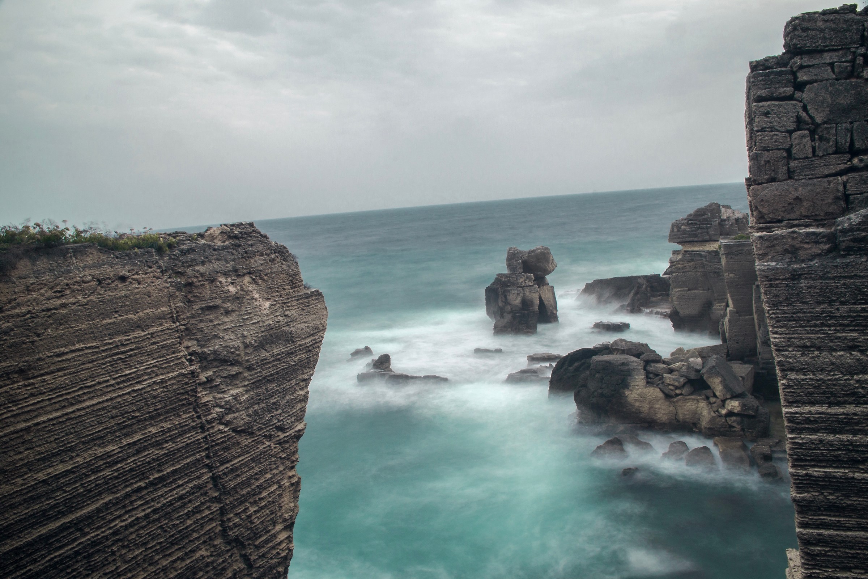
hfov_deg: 67.4
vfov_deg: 47.9
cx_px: 434
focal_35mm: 27
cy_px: 290
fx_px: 651
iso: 100
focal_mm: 18
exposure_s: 10
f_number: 22
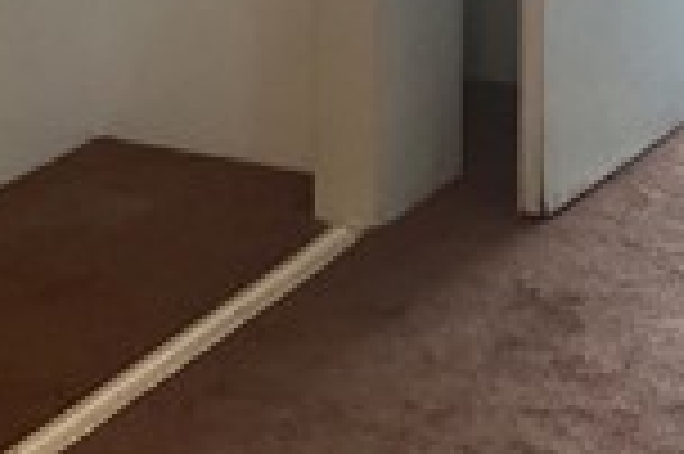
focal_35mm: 127
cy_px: -423
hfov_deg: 15.9
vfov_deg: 10.1
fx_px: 2410
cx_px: 621
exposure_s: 1/60
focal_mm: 3
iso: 80
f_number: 1.8
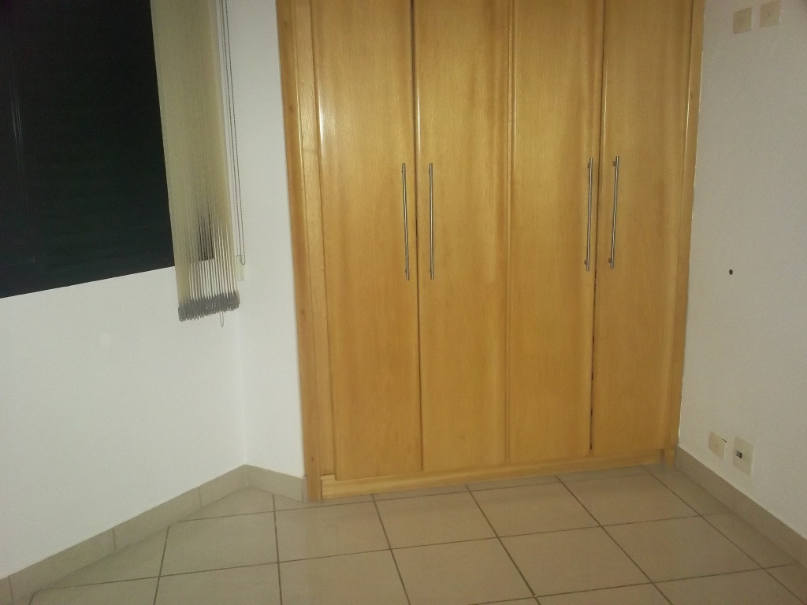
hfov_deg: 49.0
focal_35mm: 38
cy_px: 302
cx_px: 404
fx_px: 886
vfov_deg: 37.7
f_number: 4.5
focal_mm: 6.3
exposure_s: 1/60
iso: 360
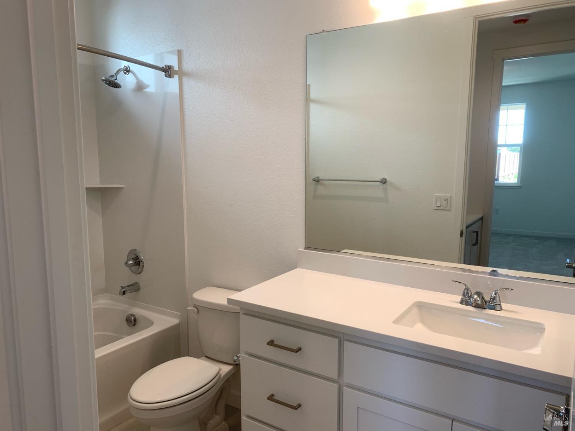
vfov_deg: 53.1
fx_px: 432
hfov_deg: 67.3
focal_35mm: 26
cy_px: 216
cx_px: 288
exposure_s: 1/120
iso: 32
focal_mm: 4.25
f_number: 1.8
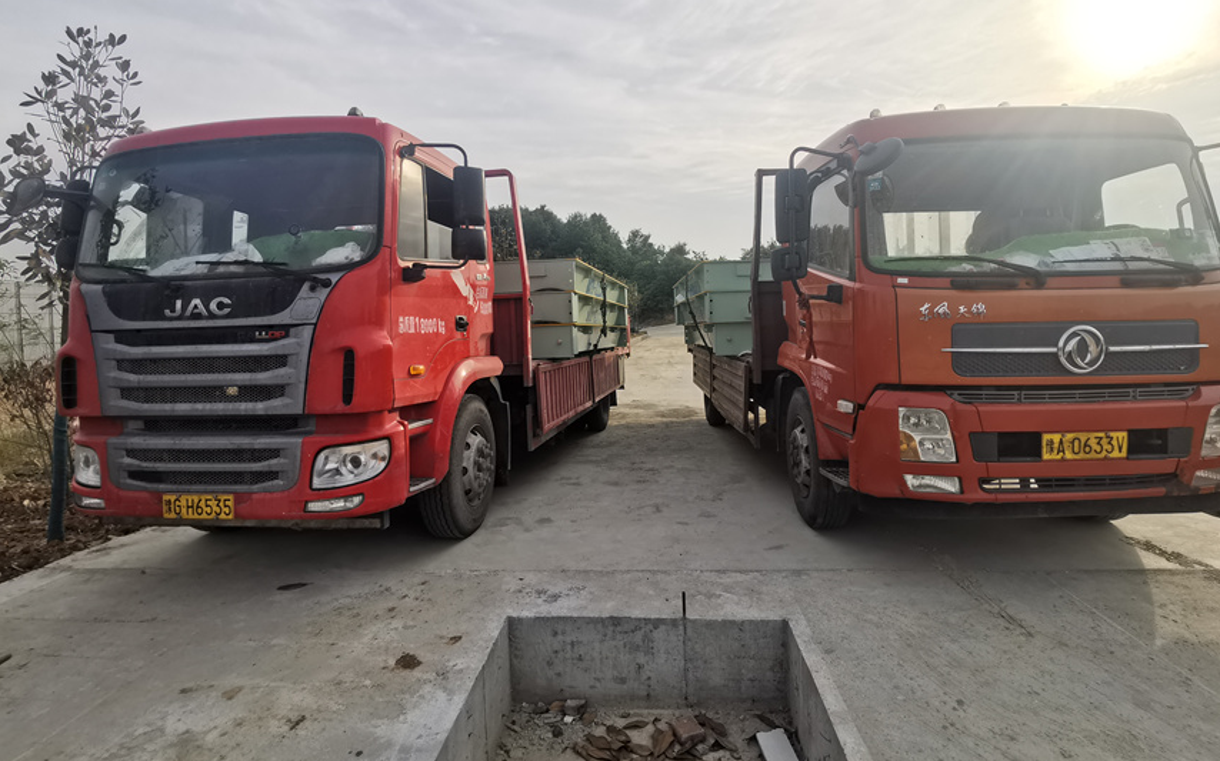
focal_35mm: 19
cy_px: 316
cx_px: 617
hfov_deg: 88.0
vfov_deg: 61.8
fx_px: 631
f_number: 2.2
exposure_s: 1/974
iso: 50
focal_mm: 2.23
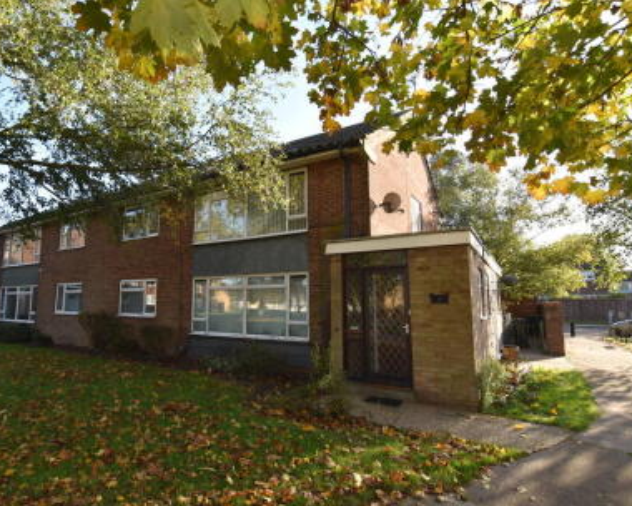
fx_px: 380
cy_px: 251
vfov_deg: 67.3
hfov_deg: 79.2
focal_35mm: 20
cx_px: 274
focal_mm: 11.5
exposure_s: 1/125
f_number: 5.6
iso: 180
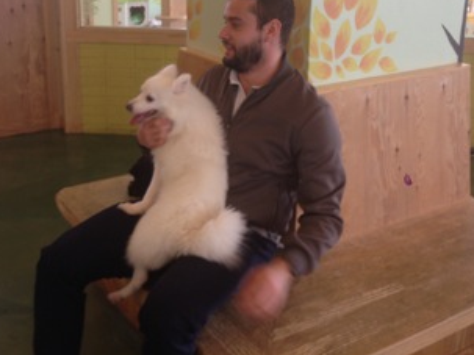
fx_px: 657
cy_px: 102
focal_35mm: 48
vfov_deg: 29.9
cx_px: 233
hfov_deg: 39.7
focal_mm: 4.12
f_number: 2.4
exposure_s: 1/20
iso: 50
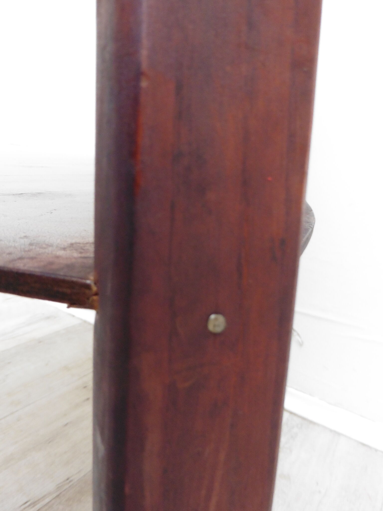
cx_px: 192
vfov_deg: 65.3
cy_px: 256
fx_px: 398
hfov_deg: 51.4
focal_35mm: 27
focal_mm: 4.8
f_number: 3.4
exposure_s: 1/13
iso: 400
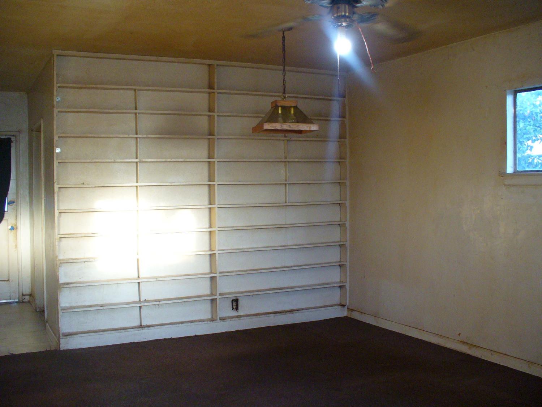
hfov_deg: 50.1
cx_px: 271
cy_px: 204
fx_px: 579
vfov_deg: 38.7
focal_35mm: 37
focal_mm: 6.1
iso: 200
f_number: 2.8
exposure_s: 1/30
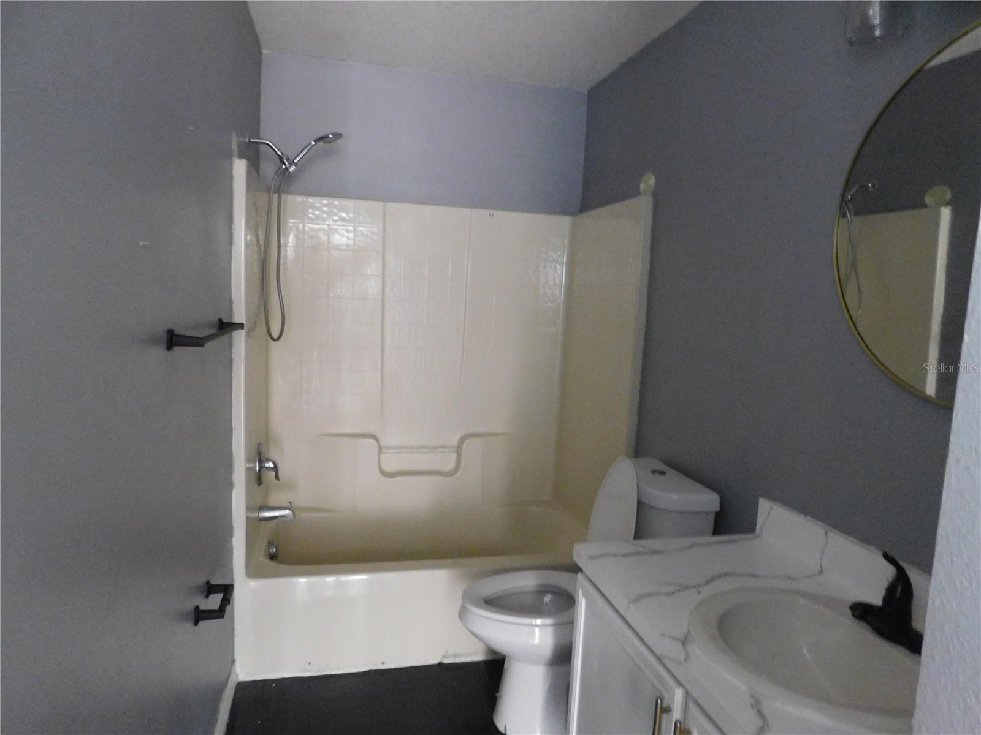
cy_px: 368
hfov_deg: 73.9
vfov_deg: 58.9
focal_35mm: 23
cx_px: 490
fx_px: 652
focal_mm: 4
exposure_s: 1/2
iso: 800
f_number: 3
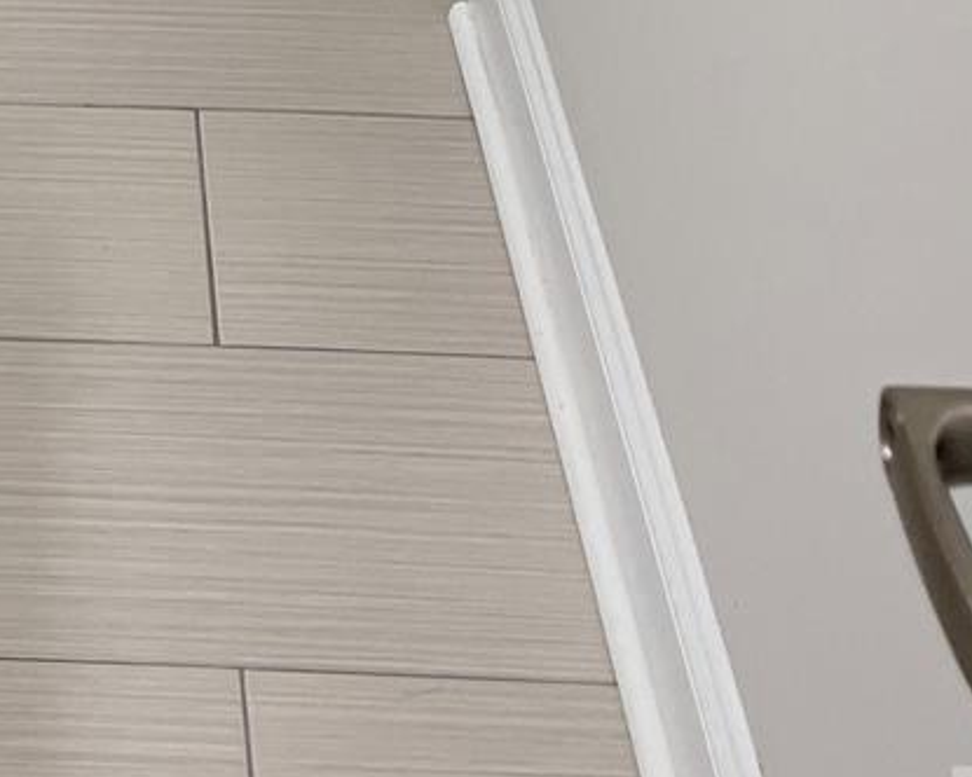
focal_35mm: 94
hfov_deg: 19.5
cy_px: -828
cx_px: -94
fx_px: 2704
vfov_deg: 13.7
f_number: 1.6
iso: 100
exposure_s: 1/120
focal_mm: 5.1
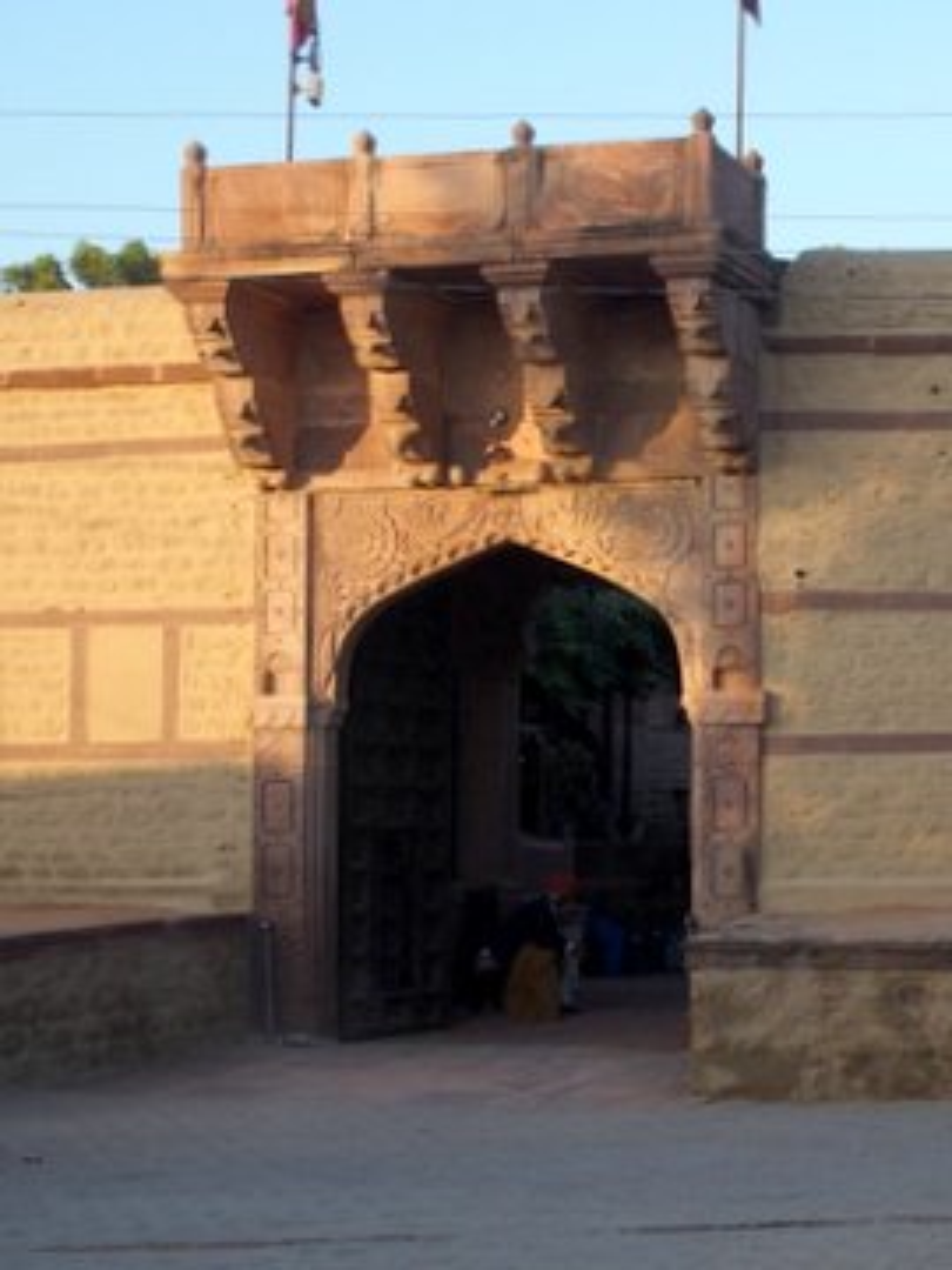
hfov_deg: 31.5
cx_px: 476
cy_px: 635
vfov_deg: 41.2
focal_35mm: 46
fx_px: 1687
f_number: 3.5
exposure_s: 1/250
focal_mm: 9.8
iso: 100
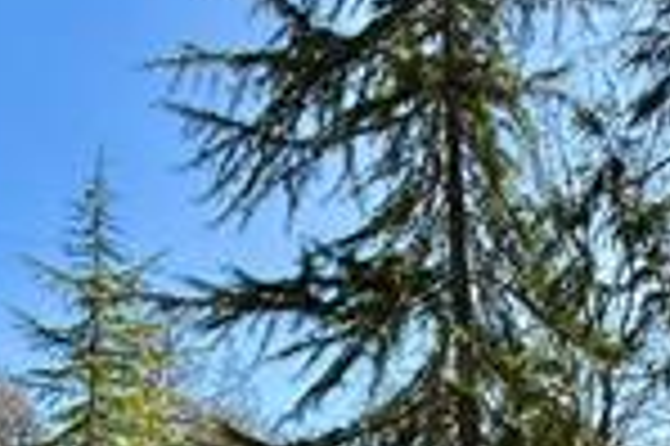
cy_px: 723
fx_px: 818
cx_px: 292
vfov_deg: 22.7
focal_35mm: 44
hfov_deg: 44.4
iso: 64
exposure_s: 1/686
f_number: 2.2
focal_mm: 2.22
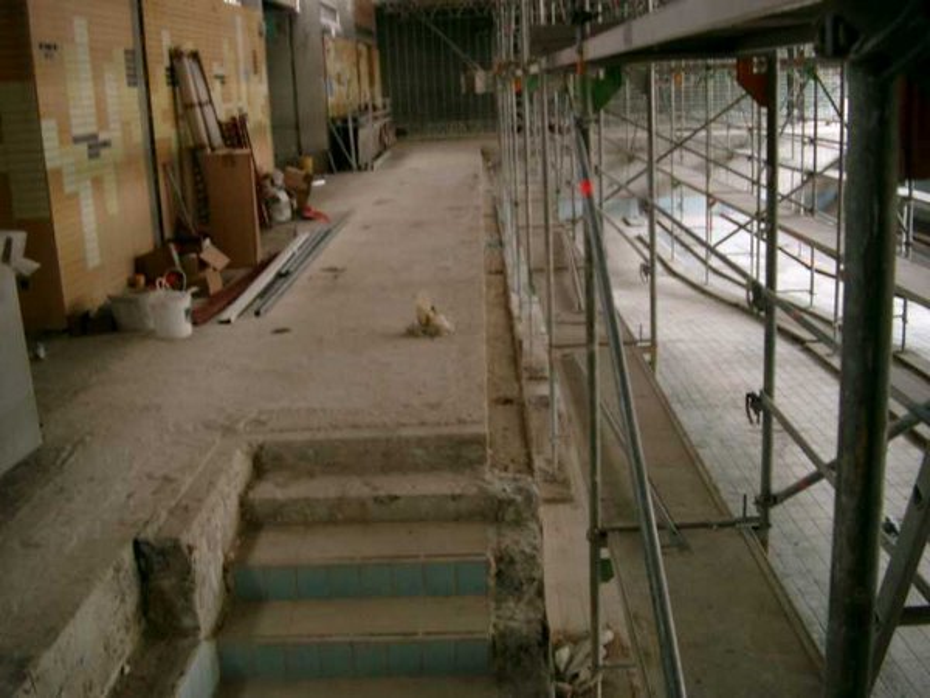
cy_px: 349
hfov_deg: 50.1
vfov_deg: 38.7
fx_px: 994
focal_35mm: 37
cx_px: 465
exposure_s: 1/6
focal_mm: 7.6
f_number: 2.6
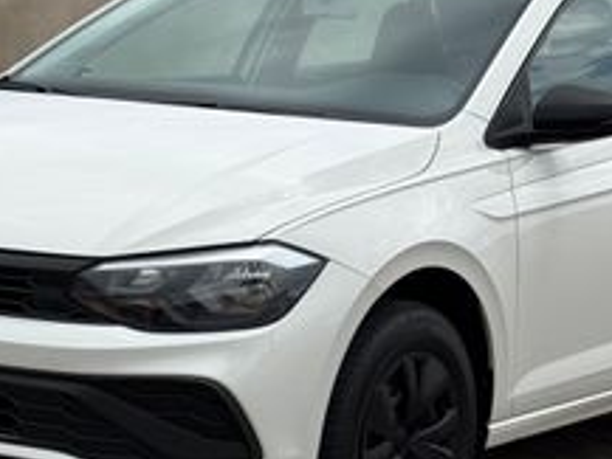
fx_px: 1840
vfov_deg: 14.2
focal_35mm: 104
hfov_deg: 18.9
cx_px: 338
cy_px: 242
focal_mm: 6.76
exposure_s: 1/9901
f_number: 1.78
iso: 80
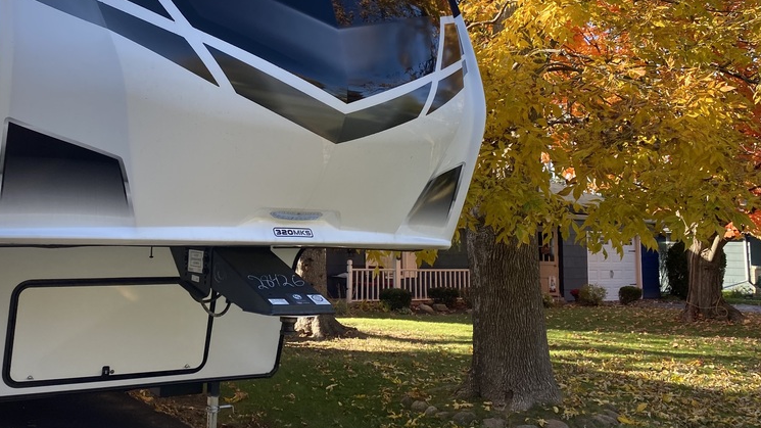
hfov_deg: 52.1
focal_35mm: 38
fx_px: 767
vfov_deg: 31.0
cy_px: 156
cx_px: 275
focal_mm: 4.25
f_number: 1.8
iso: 32
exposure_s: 1/633
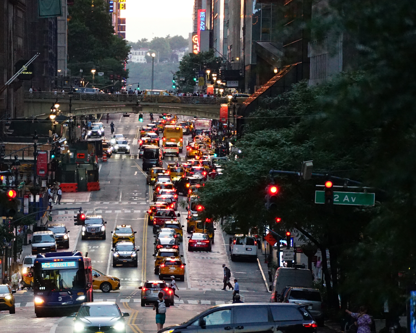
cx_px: 95
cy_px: 190
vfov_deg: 3.4
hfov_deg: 4.2
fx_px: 5614
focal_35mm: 456
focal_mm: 300
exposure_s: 1/320
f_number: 6.3
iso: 6400
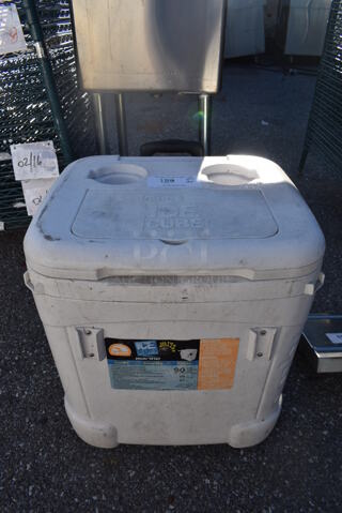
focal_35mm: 27
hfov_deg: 48.0
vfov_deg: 67.4
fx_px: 384
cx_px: 171
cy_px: 256
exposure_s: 1/500
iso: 200
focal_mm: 18
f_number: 8
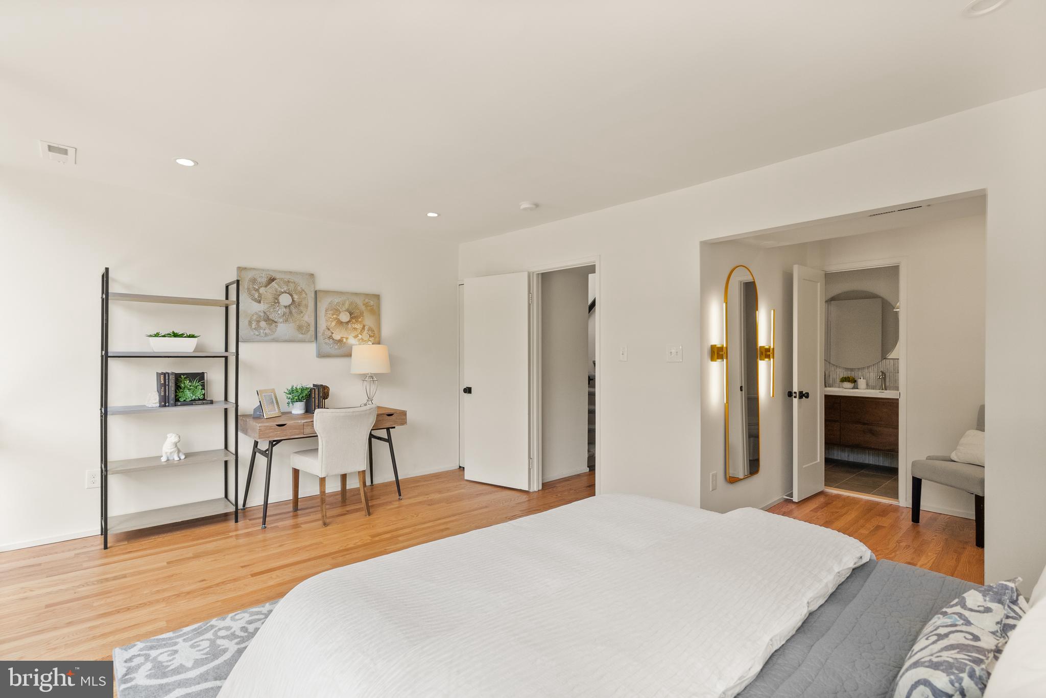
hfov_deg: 96.7
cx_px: 523
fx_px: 465
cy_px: 349
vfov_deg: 73.8
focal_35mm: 16
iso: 2000
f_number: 8
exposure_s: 1/100
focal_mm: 16
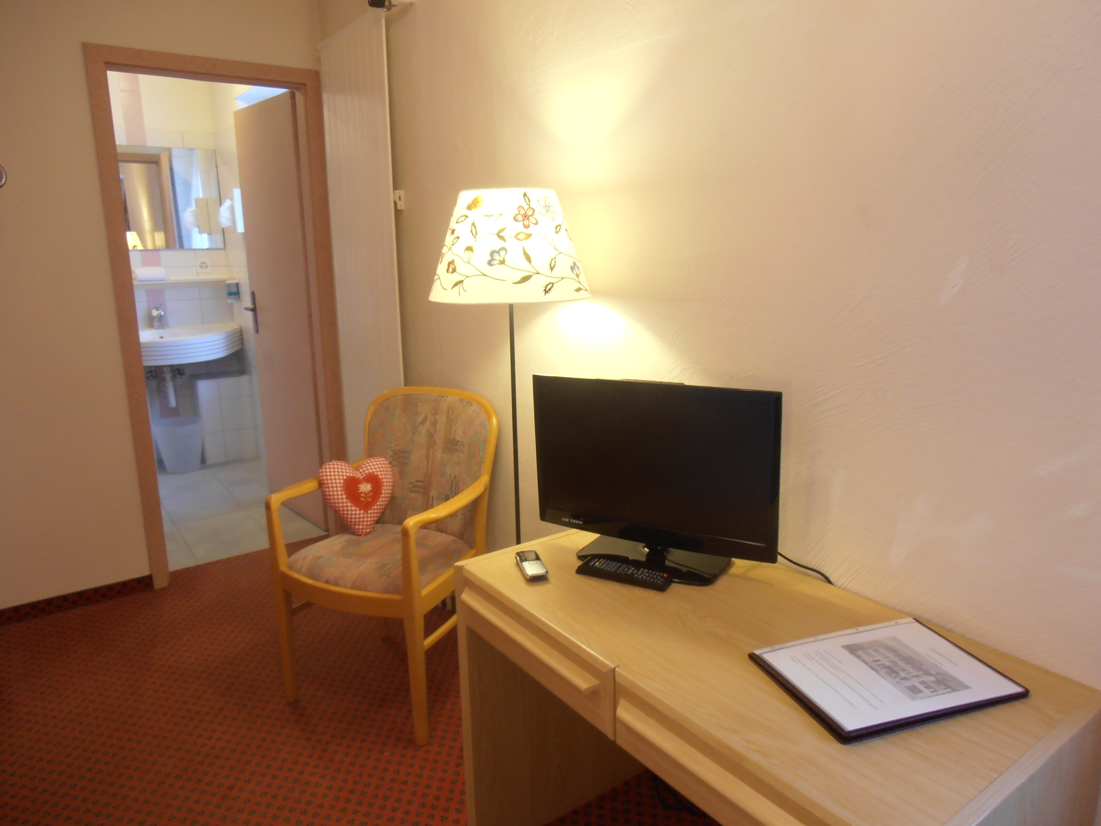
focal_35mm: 24
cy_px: 413
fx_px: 763
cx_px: 550
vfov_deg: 56.8
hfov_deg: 71.6
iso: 125
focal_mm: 4.2
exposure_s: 1/13
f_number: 3
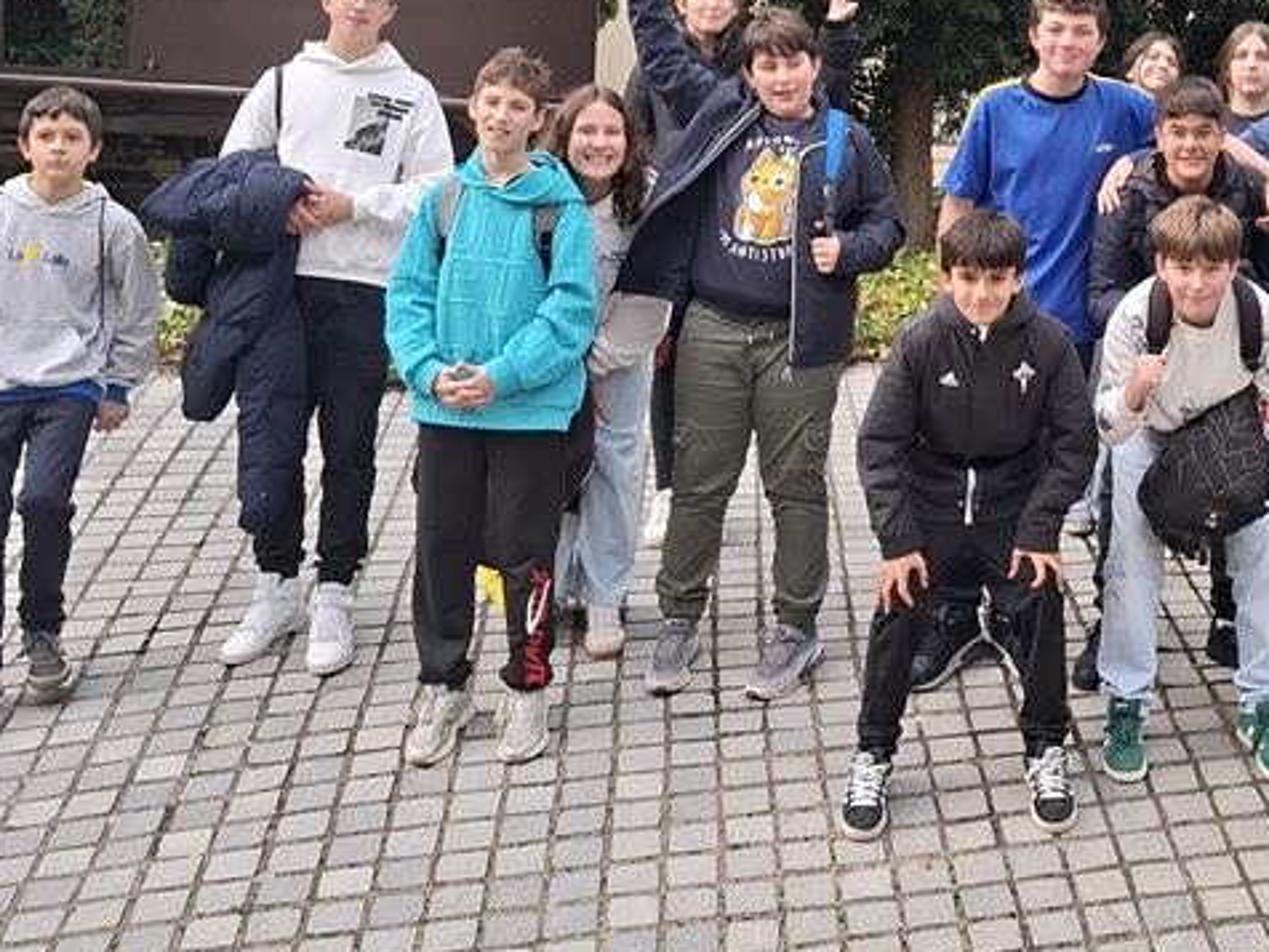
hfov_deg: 31.9
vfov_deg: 24.2
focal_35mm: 58
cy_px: 29
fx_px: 2126
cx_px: 1104
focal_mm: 5.54
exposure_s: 1/590
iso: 50
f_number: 1.8
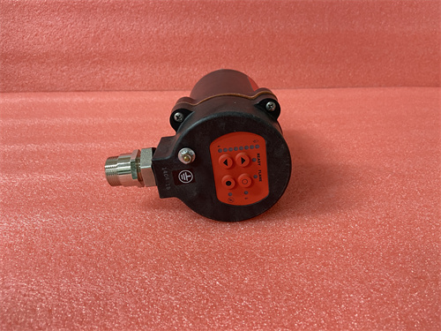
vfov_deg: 53.1
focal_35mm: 26
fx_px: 331
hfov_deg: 67.3
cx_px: 220
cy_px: 166
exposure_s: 1/50
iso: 200
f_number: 1.8
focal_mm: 4.25
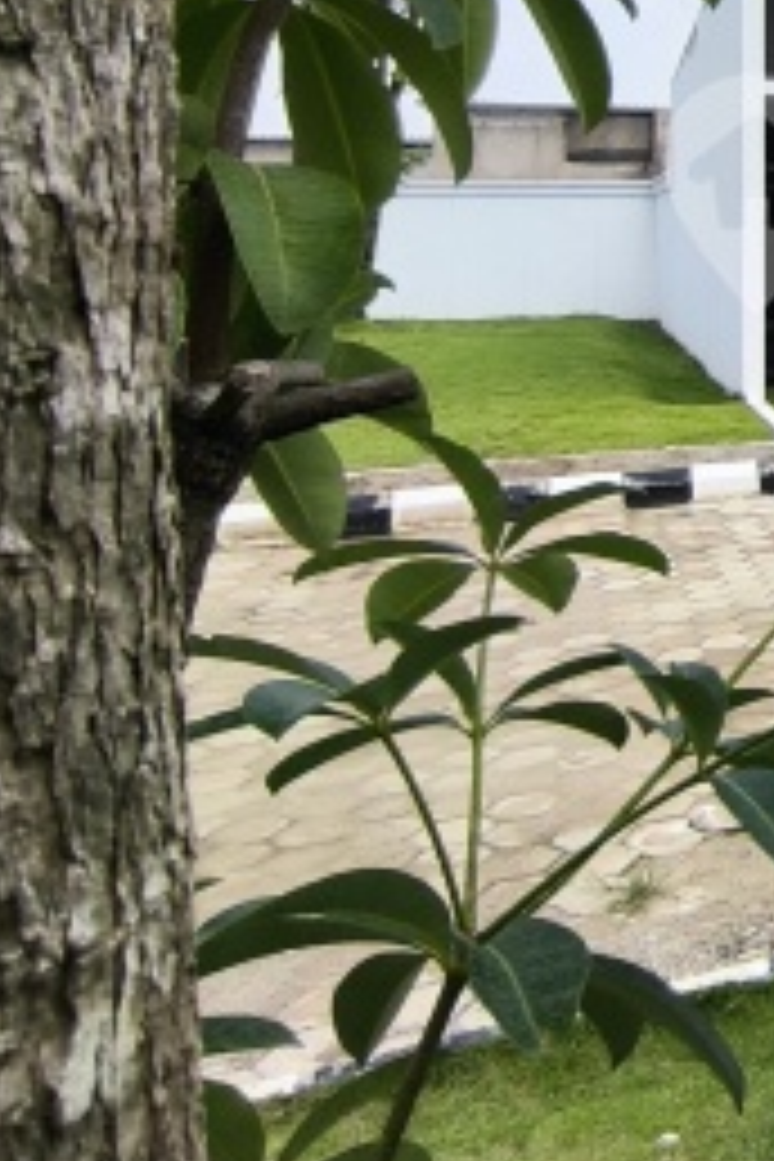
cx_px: 1262
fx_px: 1387
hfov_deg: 22.9
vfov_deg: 42.8
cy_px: 194
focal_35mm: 43
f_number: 2.2
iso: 50
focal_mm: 1.65
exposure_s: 1/1631
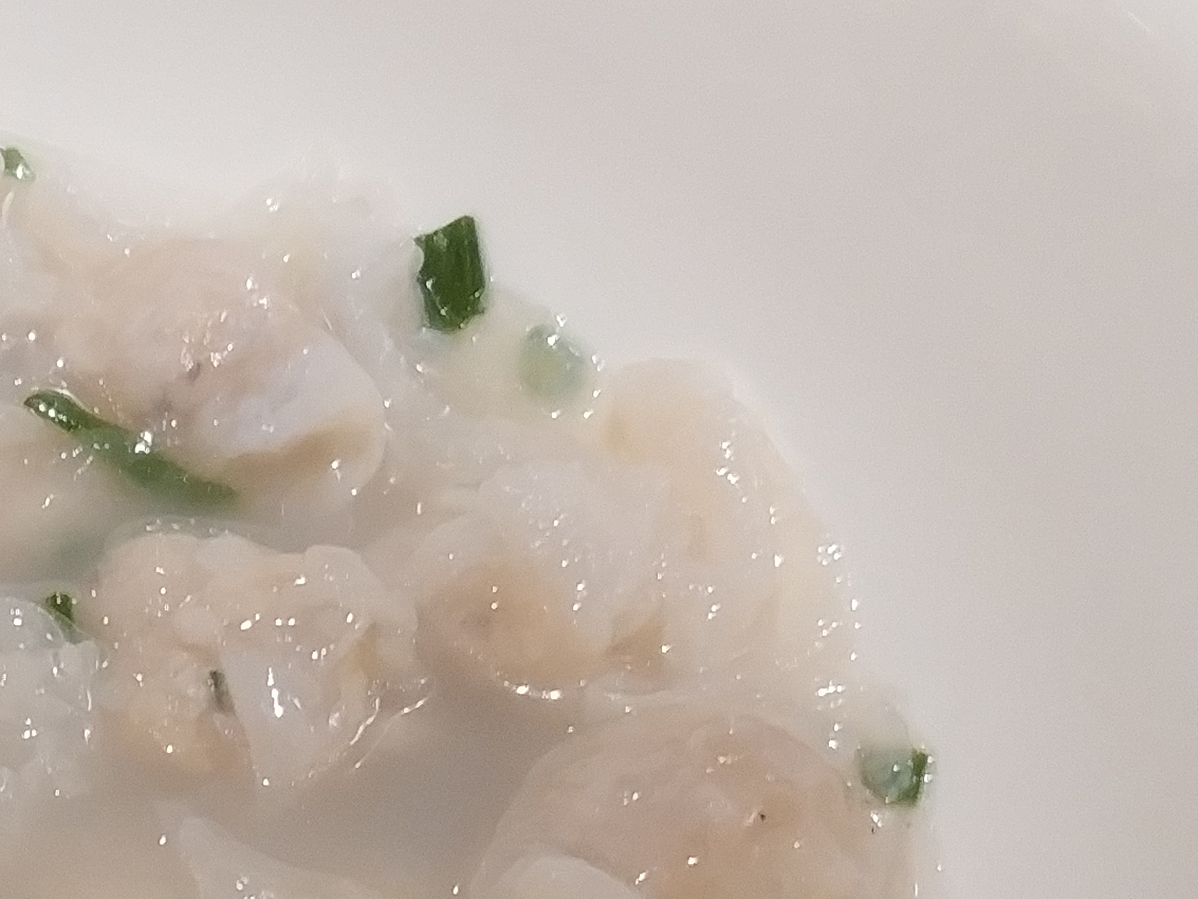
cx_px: -369
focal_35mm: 113
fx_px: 3911
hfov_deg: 16.4
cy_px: 1026
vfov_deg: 12.8
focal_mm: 4.5
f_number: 2
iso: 311
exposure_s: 1/25
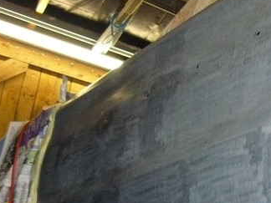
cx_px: 282
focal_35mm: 82
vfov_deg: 17.7
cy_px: 178
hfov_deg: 22.7
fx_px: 642
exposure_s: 1/80
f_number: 2.8
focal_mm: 6
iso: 400
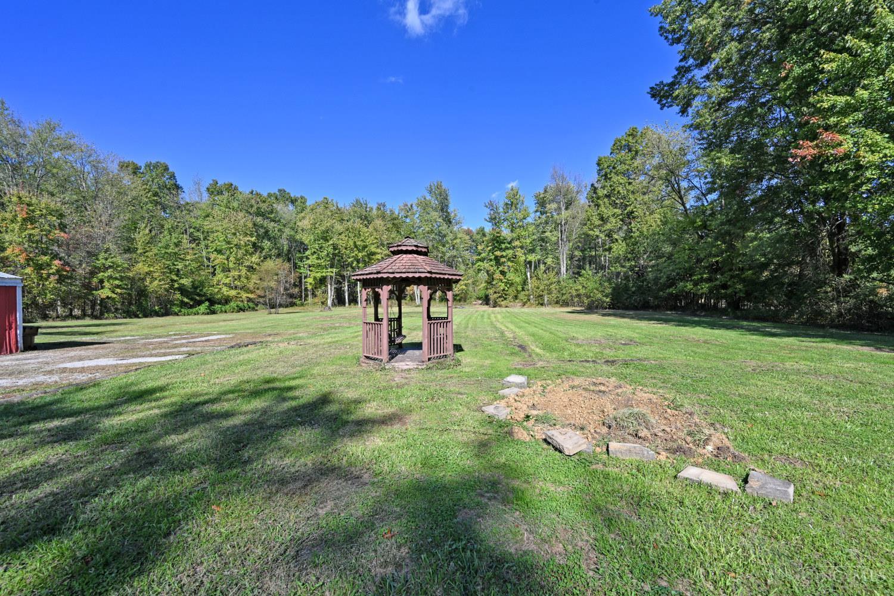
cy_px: 298
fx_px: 348
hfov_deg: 104.3
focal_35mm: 14
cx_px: 447
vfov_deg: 81.2
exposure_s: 1/125
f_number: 10
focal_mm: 14
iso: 80
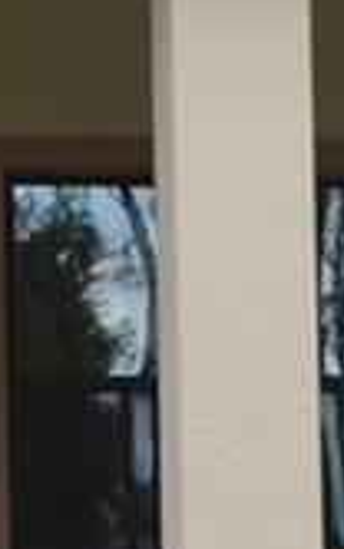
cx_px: -23
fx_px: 4402
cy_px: 339
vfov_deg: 7.1
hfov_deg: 4.5
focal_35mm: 294
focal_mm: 20
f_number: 6.3
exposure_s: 1/200
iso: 100
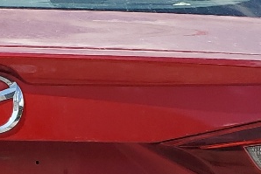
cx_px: -19
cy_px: 201
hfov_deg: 13.9
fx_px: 1052
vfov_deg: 9.4
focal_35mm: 145
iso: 50
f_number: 1.5
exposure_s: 1/2500
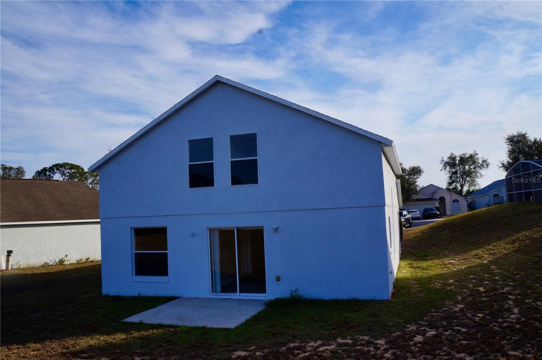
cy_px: 180
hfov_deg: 67.4
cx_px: 271
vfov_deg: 47.9
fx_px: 406
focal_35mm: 27
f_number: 16
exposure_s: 1/100
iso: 100
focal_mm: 18
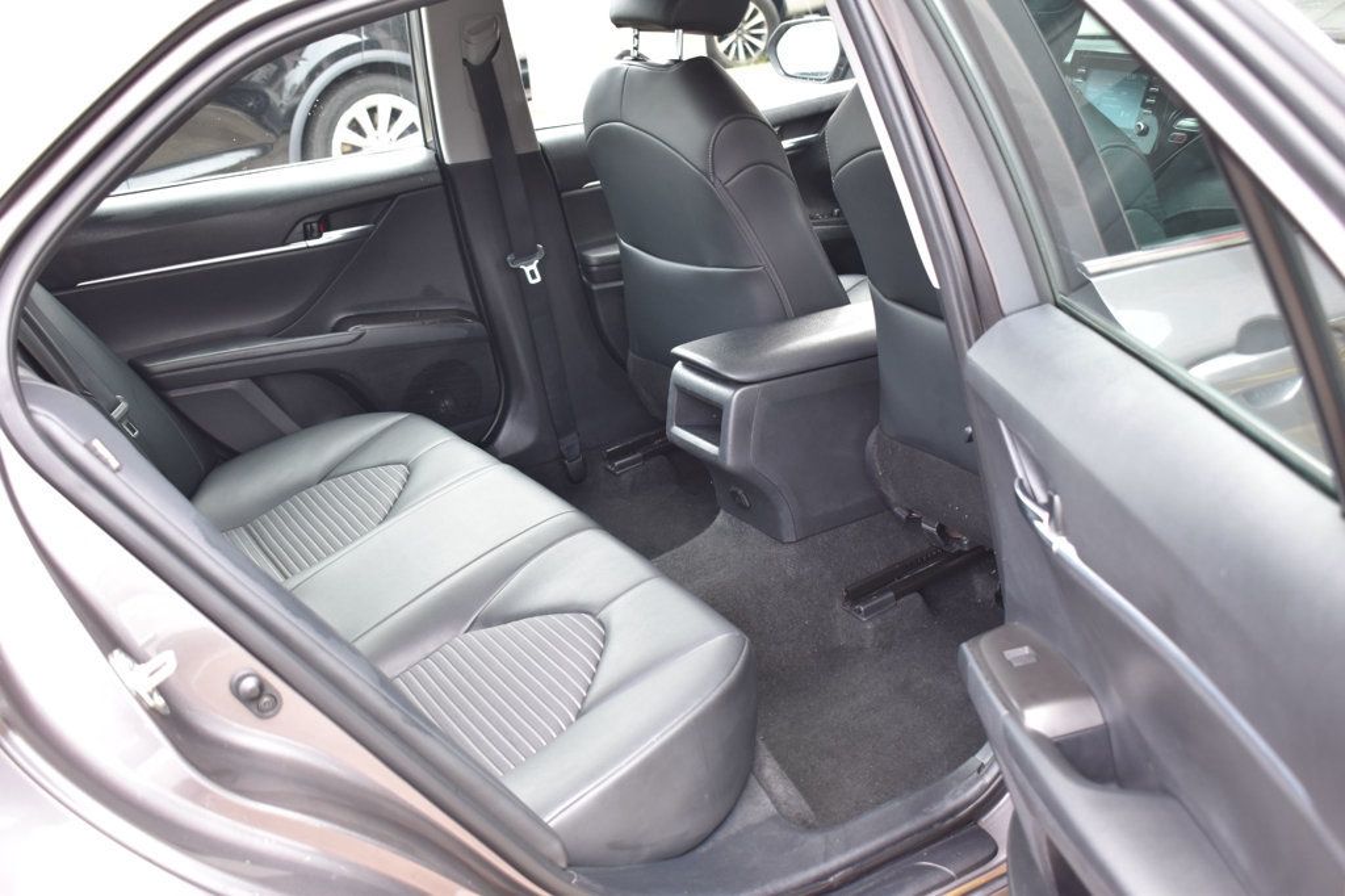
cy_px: 448
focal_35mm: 38
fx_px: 1401
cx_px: 672
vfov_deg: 35.5
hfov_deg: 51.3
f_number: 4
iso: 500
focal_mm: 25
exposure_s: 1/60
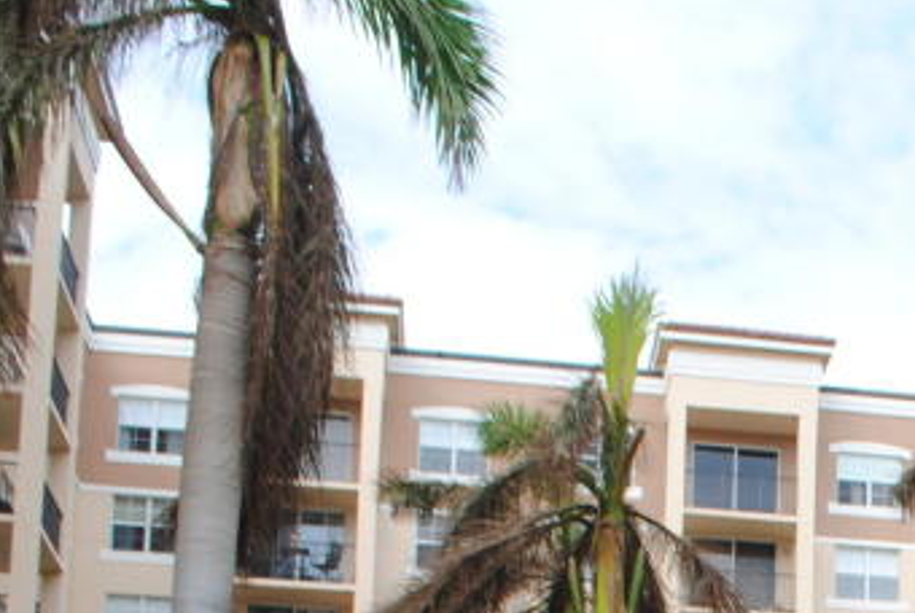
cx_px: 1145
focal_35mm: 91
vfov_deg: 14.1
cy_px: 938
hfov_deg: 20.6
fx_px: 2317
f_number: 7.1
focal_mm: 18
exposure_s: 1/200
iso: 100
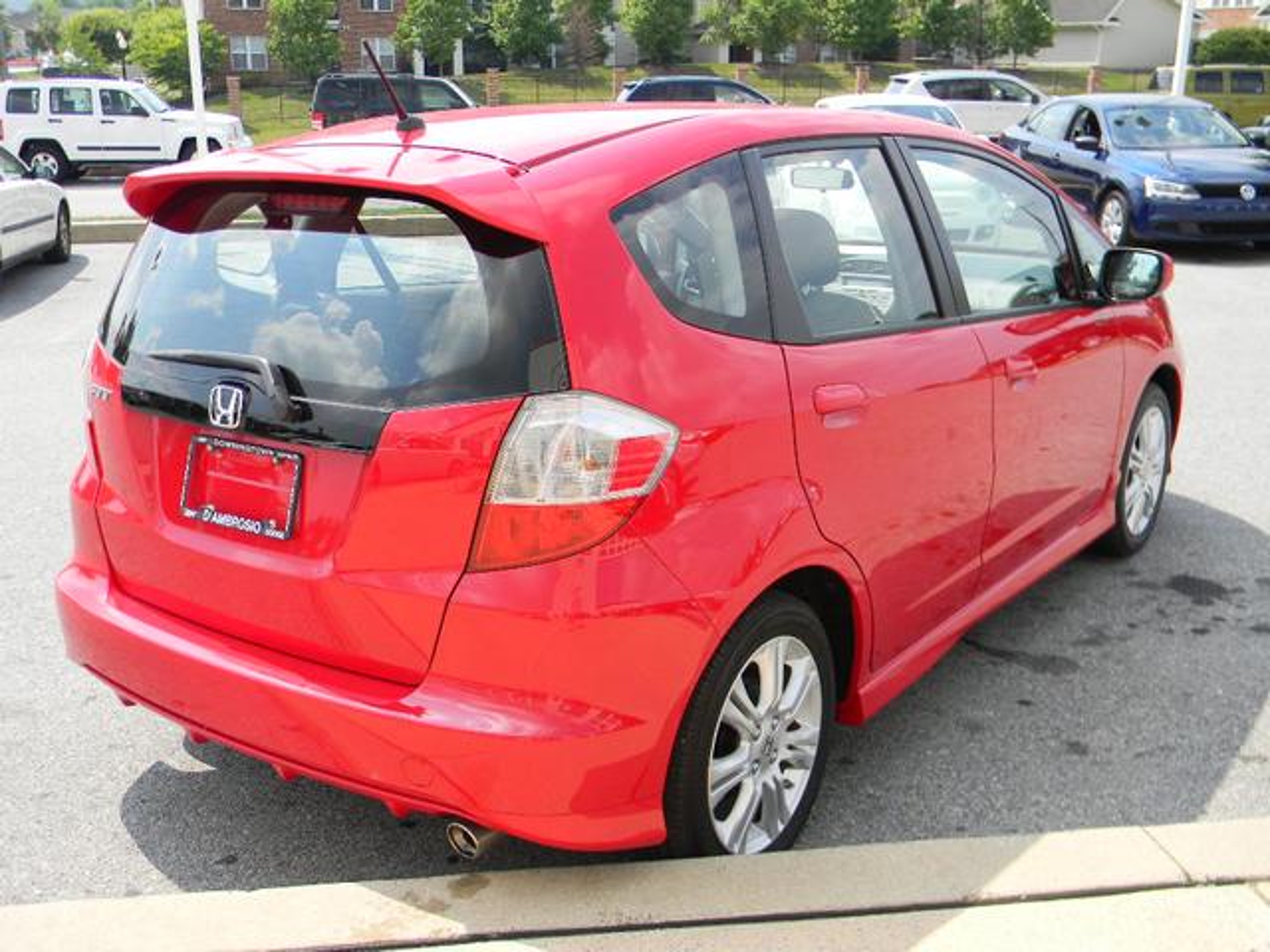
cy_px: 476
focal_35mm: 36
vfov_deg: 39.7
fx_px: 1321
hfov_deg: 51.4
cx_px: 635
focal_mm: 6.4
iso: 80
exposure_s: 1/437
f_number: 3.7
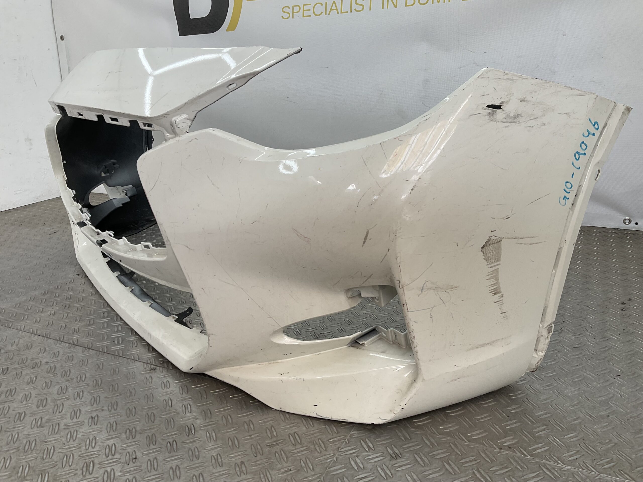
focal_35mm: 29
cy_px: 241
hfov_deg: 61.7
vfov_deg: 48.2
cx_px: 322
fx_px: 539
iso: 16
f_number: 1.8
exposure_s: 1/206
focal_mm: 3
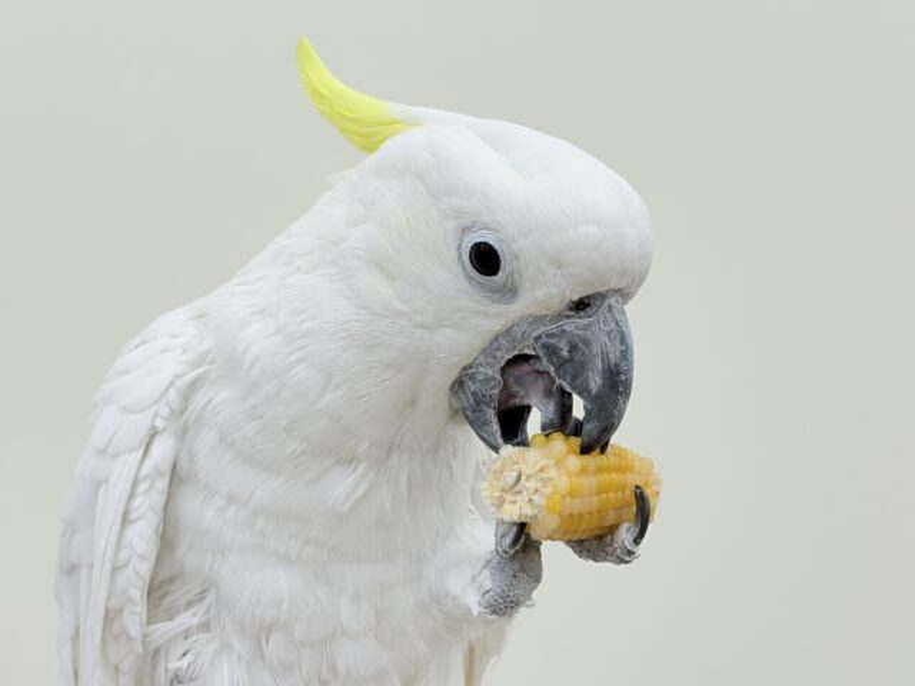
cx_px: 458
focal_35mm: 52
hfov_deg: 36.8
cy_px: 343
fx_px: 1375
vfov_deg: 28.0
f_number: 1.6
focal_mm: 5.96
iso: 80
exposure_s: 1/100
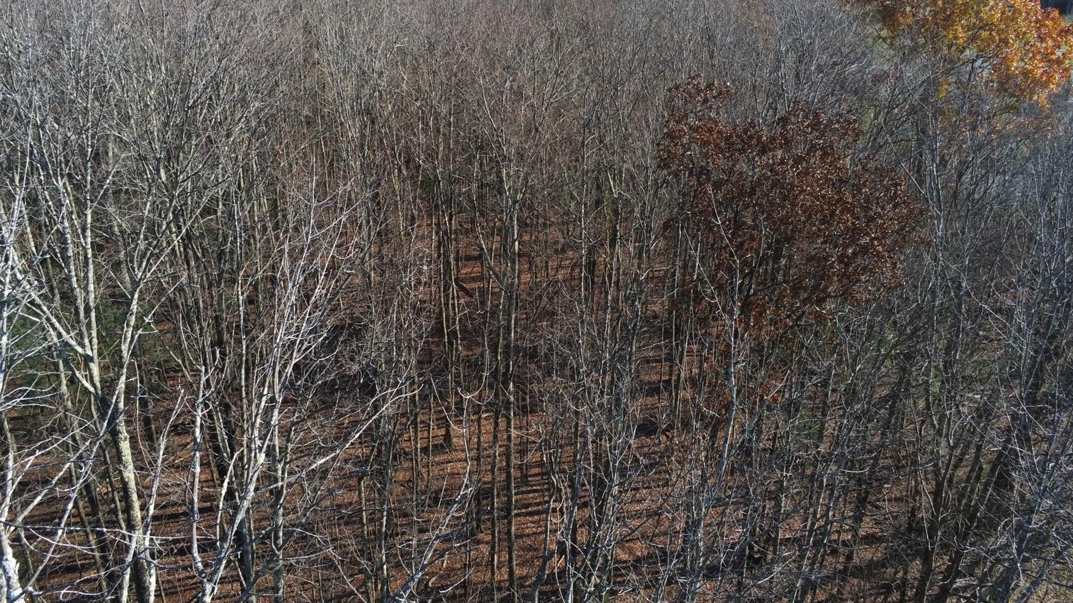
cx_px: 523
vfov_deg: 39.9
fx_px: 825
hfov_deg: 66.1
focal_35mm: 29
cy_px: 229
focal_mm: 4
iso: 133
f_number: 2.4
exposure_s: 1/961
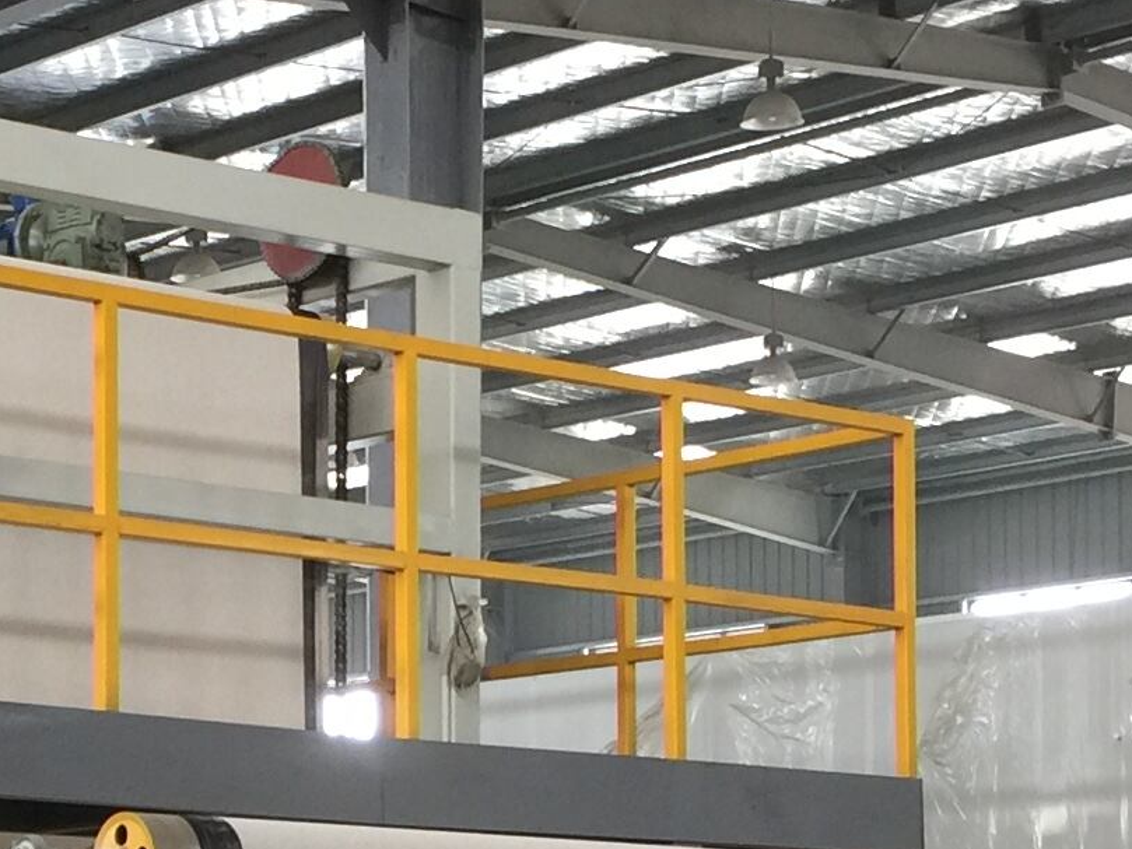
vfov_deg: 12.4
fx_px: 3827
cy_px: 1027
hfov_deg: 16.7
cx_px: 290
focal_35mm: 117
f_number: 2.2
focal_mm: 4.15
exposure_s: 1/17
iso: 40
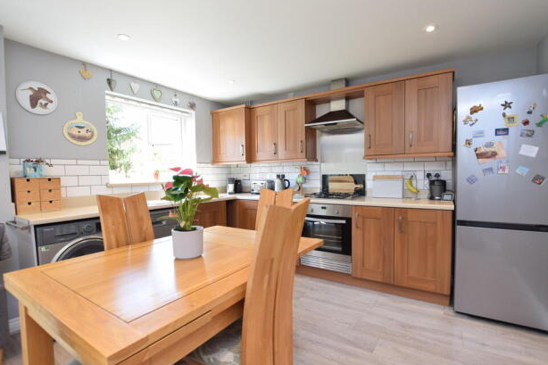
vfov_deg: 73.7
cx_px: 282
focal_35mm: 16
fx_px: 243
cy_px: 186
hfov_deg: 96.7
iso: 100
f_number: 4.5
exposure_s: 1/13
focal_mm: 10
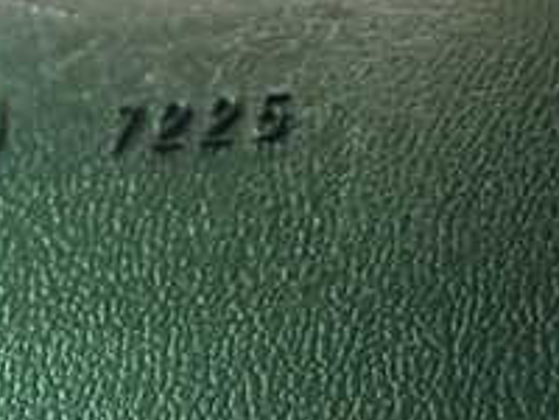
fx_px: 2277
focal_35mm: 141
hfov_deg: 13.6
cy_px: 535
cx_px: -89
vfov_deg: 10.3
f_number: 3.1
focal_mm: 8.4
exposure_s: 1/30
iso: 1600
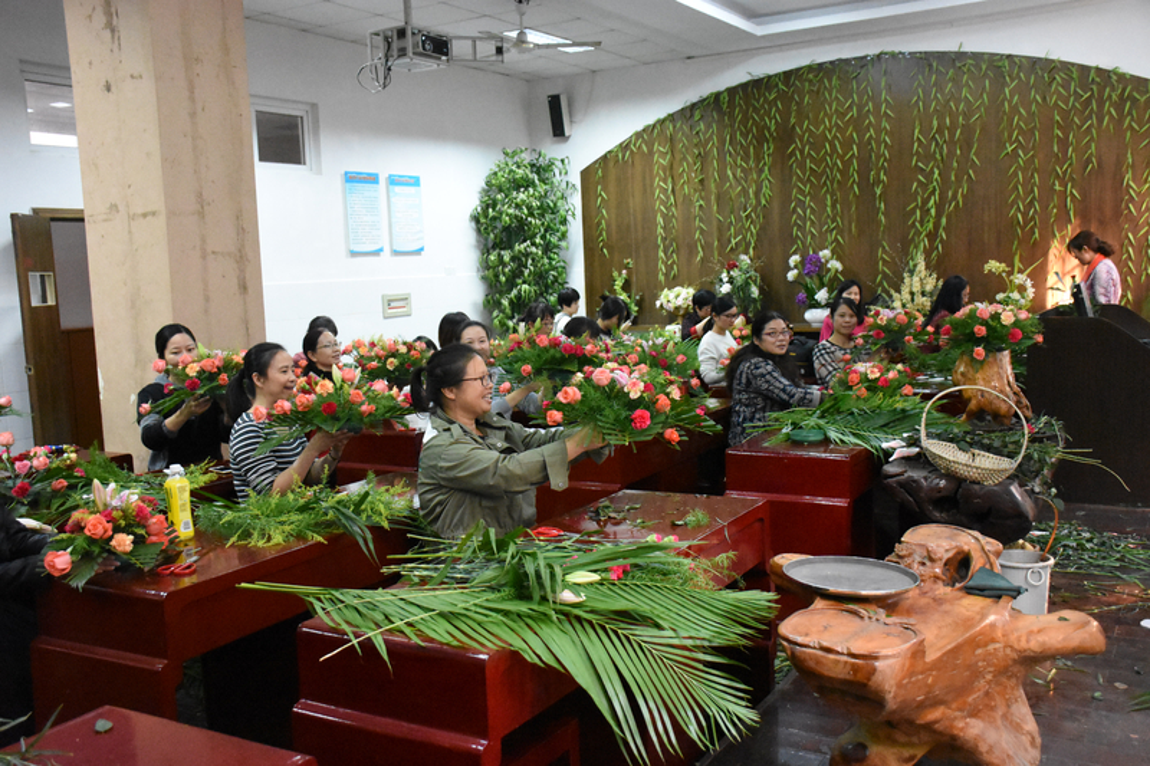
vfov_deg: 38.3
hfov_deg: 55.1
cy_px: 383
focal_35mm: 34
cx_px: 575
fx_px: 1102
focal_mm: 23
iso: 10000
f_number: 4.5
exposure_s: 1/80
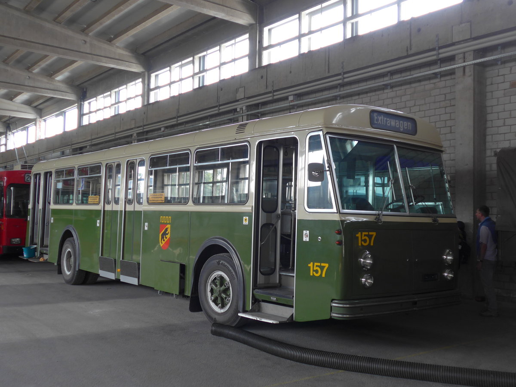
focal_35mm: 39
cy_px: 194
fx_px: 581
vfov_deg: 36.8
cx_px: 258
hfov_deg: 47.9
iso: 125
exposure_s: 1/60
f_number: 2.5
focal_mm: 8
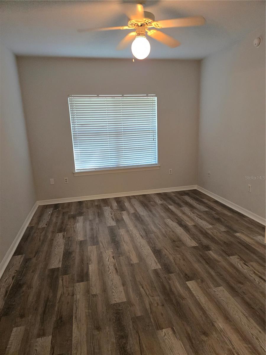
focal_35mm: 23
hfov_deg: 58.9
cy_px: 178
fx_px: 236
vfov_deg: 73.9
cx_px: 133
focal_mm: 5.4
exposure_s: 1/120
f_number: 1.8
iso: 640
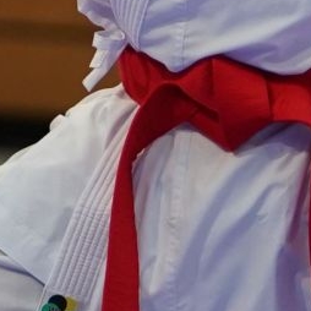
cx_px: -197
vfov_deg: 1.7
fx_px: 10297
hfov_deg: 1.7
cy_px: -361
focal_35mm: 1013
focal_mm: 112
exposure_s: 1/1000
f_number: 2.8
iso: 1250
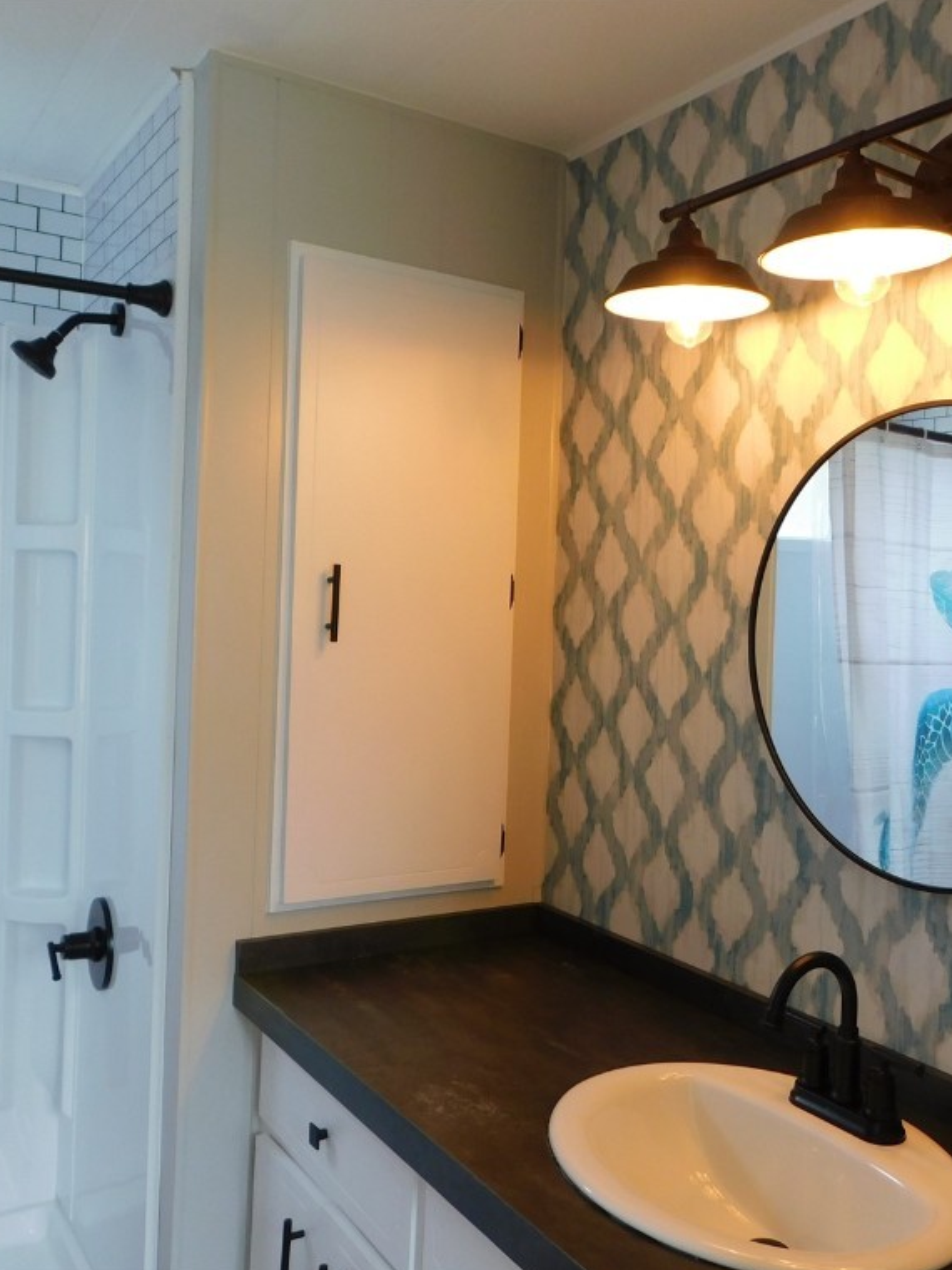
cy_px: 637
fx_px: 1137
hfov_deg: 45.2
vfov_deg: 58.4
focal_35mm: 31
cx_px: 566
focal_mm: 4
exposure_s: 1/50
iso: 125
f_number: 3
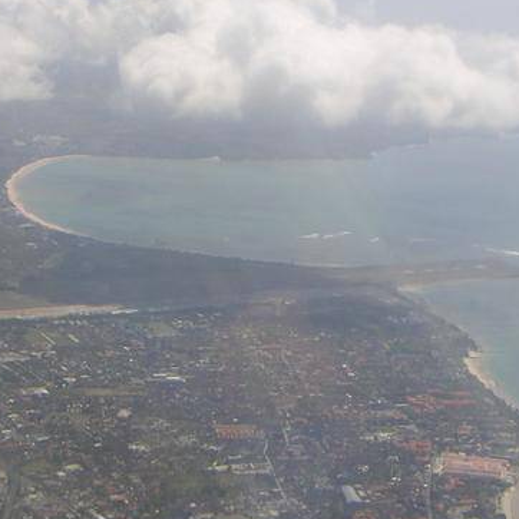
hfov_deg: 22.2
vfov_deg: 22.2
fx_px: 1323
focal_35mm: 78
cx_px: 304
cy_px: 234
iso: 64
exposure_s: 1/350
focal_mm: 6.1
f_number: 6.7
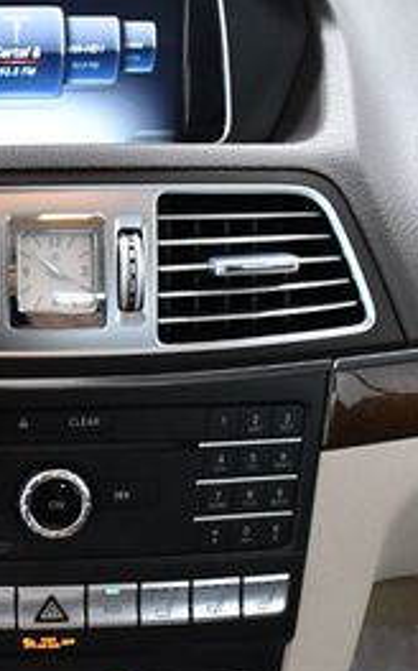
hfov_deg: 18.0
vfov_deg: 30.5
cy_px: 413
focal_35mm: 67
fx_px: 1223
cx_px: -145
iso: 2500
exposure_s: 1/125
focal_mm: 18
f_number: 5.6
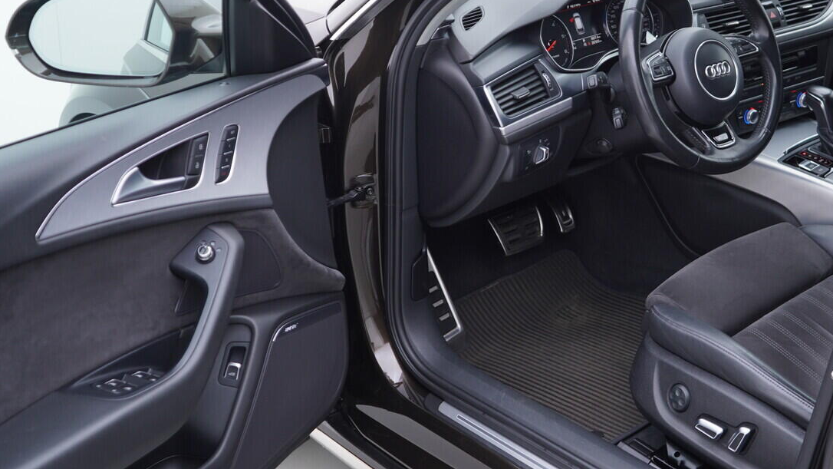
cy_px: 169
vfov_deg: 23.9
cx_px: 550
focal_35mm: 50
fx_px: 1104
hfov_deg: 40.8
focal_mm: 24
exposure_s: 1/40
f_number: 2.8
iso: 125
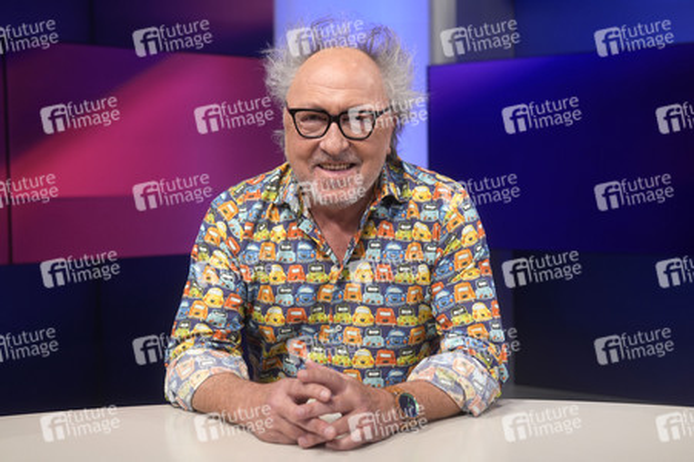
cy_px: 231
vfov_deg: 29.8
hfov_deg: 43.6
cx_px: 347
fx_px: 867
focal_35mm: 45
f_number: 2.2
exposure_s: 1/250
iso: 640
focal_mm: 30
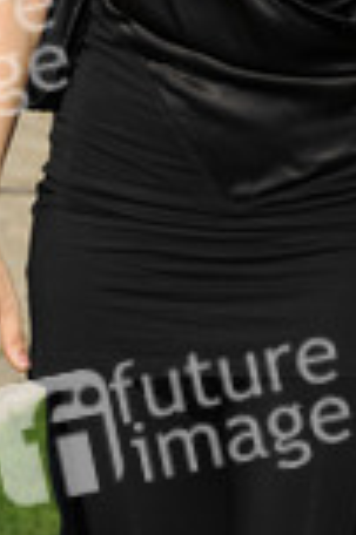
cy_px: -106
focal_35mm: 553
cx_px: 271
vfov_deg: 3.7
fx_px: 8221
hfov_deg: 2.5
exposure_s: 1/250
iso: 200
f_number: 14
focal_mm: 210
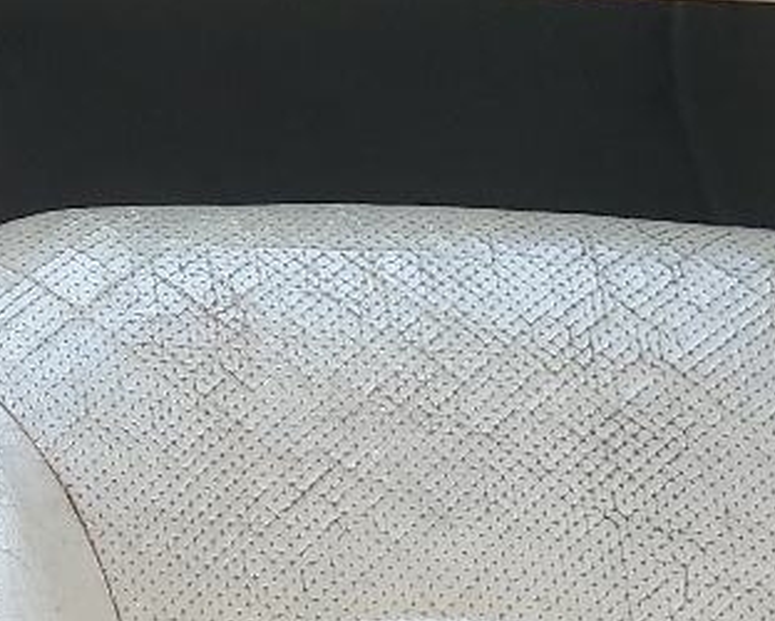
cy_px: 10
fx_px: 2984
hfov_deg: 13.5
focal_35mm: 130
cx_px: -534
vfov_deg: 11.8
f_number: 1.5
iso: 50
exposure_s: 1/179
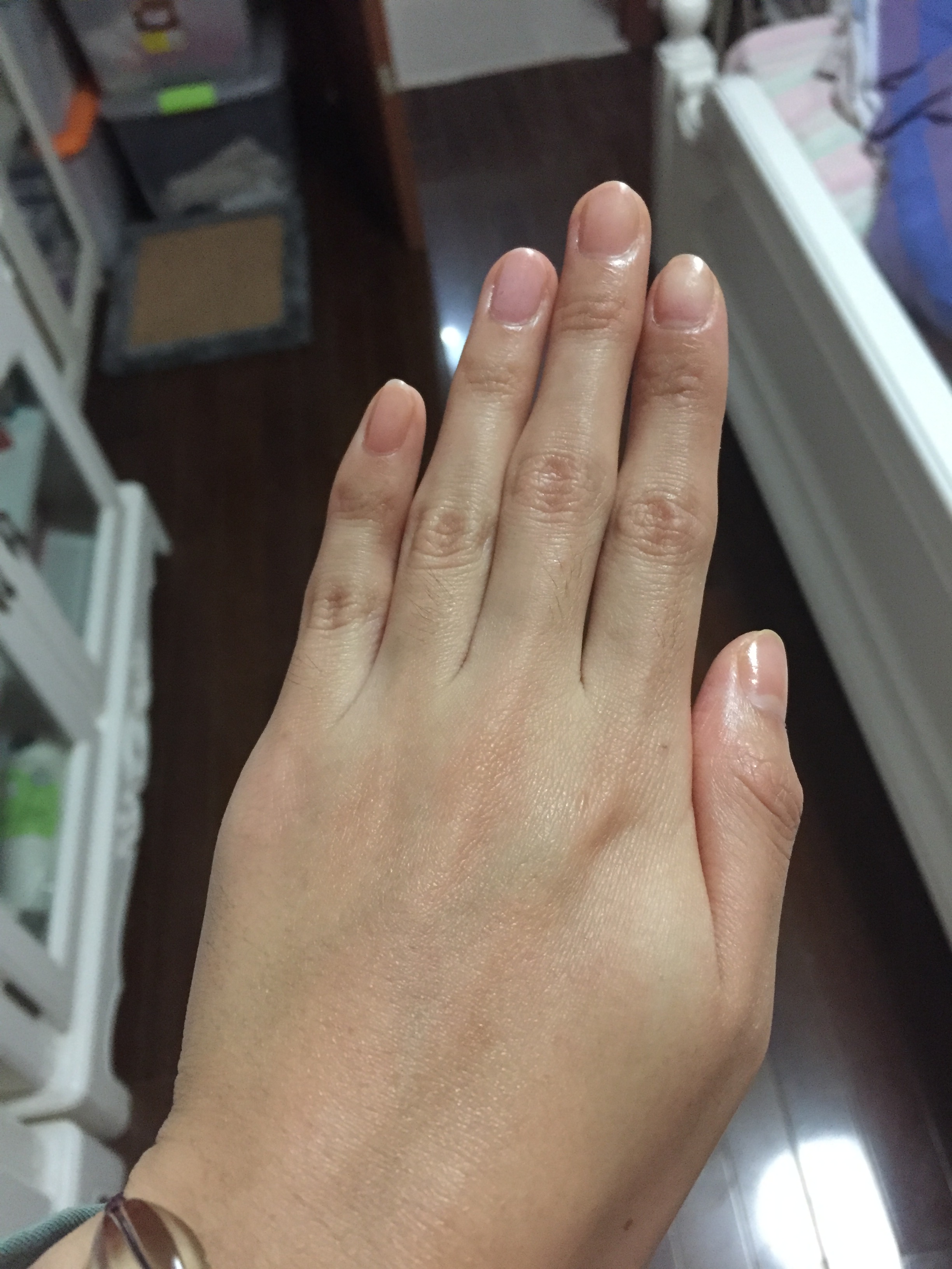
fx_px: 1063
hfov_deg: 48.2
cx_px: 476
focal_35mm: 29
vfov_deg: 61.7
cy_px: 634
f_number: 2.2
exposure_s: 1/17
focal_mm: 4.15
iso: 400
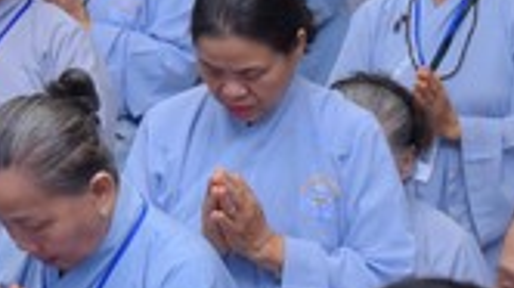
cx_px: 124
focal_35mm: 271
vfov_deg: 4.5
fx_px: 3690
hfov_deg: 8.0
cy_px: 113
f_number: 5
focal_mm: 66
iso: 1000
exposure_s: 1/125
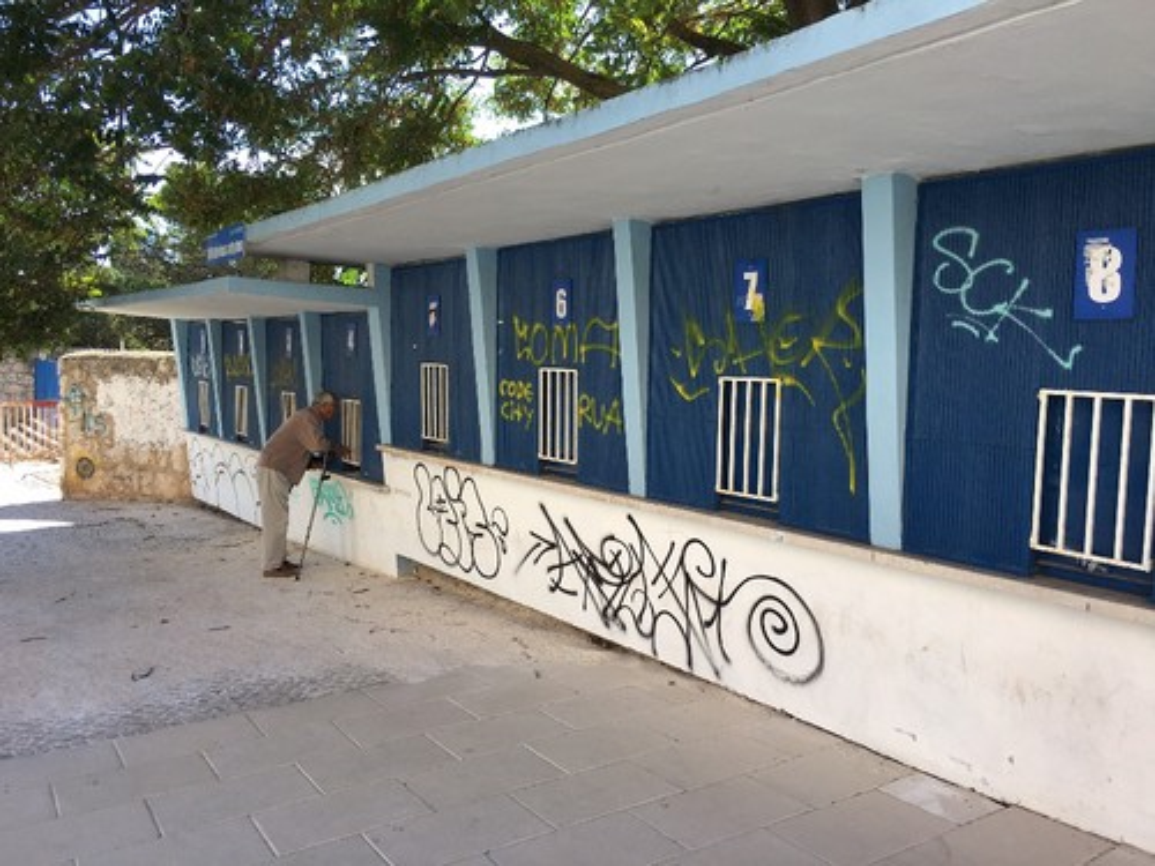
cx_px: 578
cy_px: 433
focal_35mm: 29
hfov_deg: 61.7
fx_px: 968
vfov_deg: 48.2
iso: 25
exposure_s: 1/409
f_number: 2.2
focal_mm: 4.15
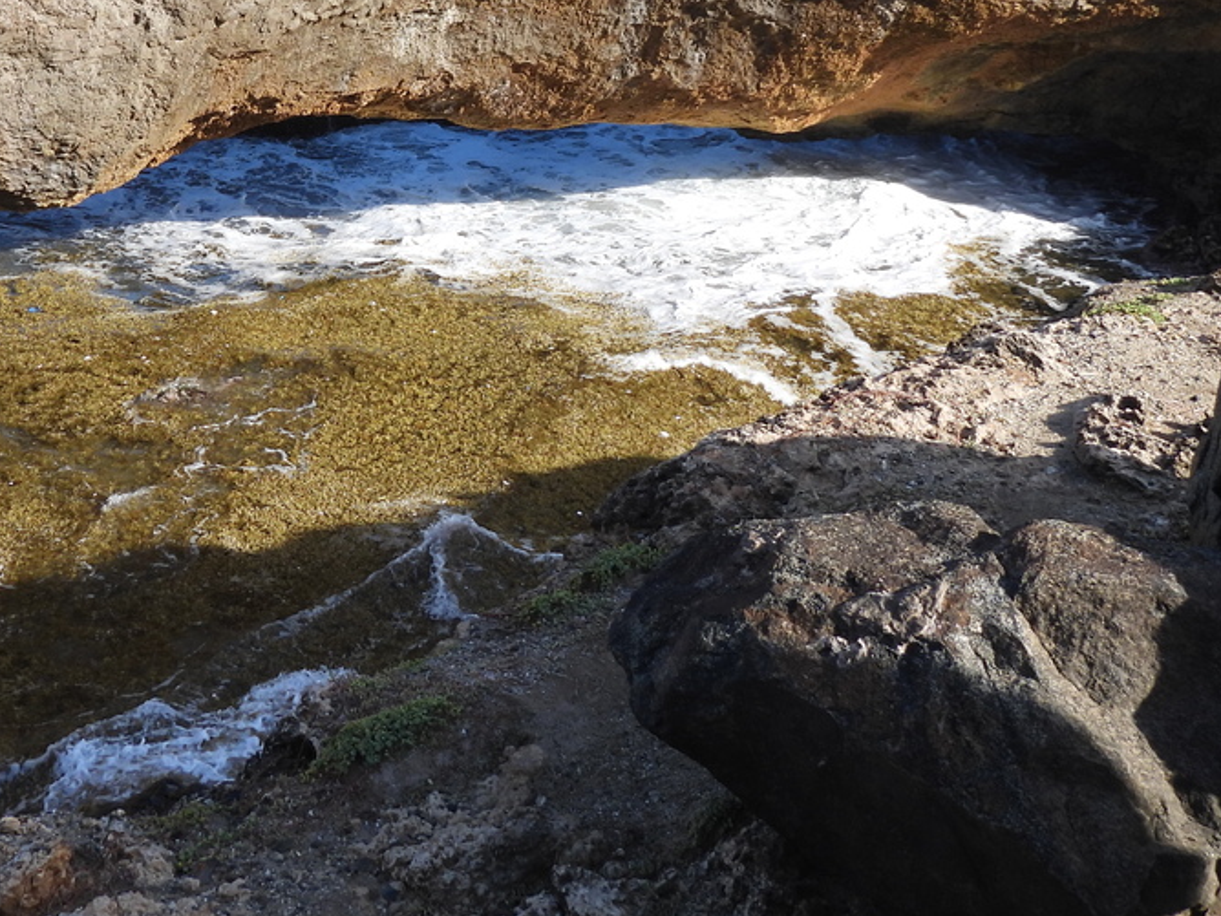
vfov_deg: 30.2
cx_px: 351
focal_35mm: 46
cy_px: 101
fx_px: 1623
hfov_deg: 40.4
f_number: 2.8
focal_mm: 4.3
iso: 100
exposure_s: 1/800
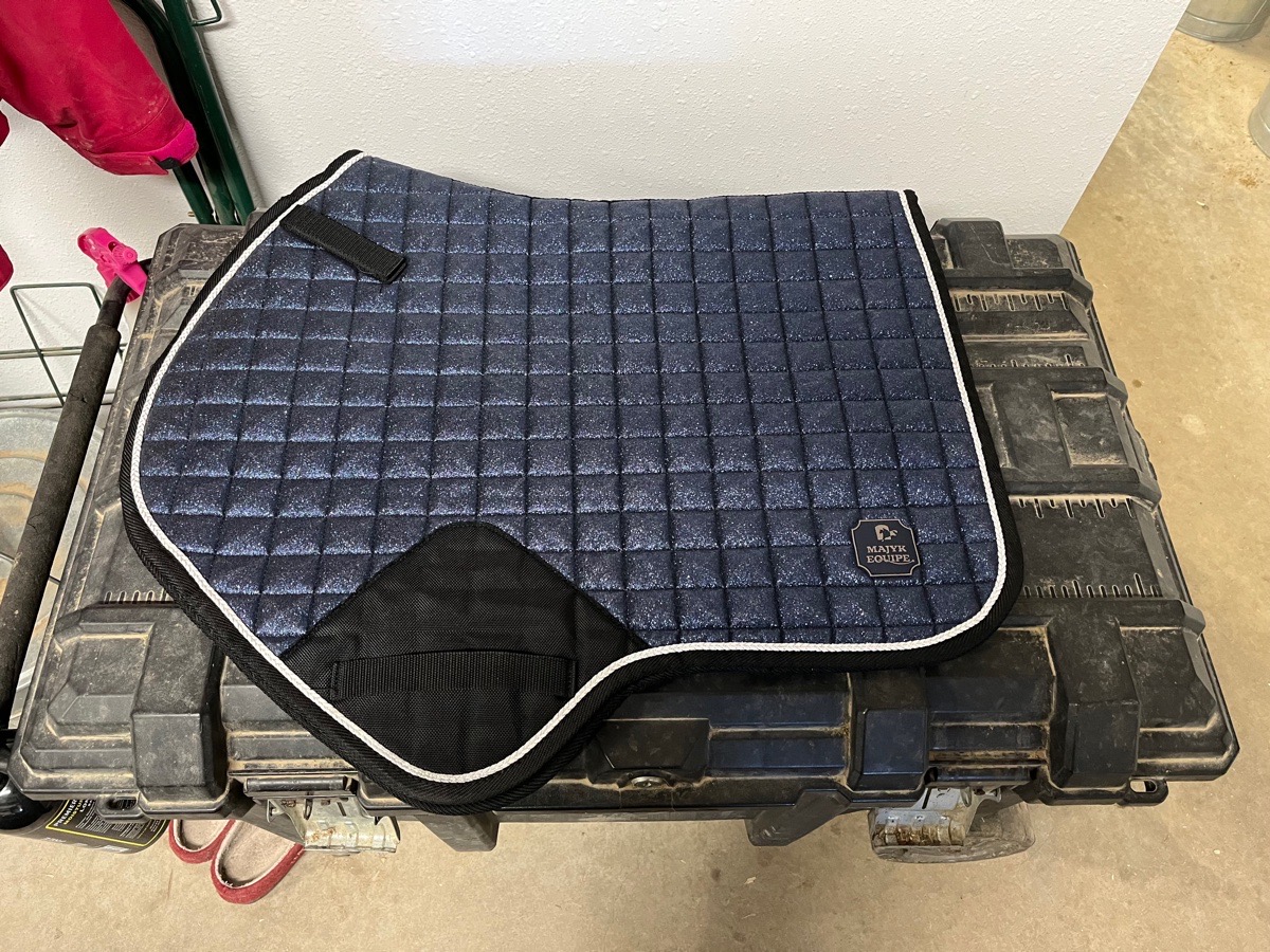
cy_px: 476
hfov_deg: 67.3
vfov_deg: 53.1
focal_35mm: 26
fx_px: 954
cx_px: 635
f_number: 1.6
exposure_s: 1/40
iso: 400
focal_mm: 5.1
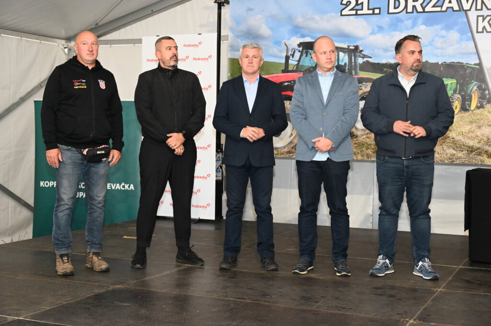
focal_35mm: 51
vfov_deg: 26.4
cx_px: 246
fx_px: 695
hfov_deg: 38.9
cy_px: 163
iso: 5600
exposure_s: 1/60
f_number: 5.6
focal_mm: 51
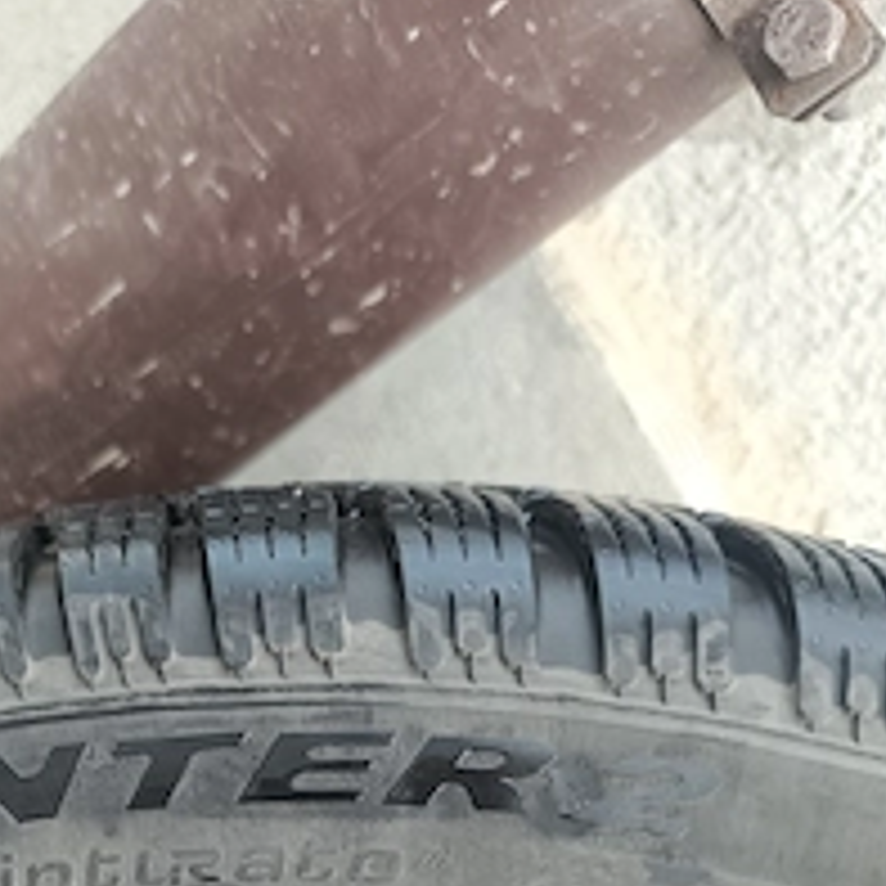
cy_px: 855
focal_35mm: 43
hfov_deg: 38.2
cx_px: 225
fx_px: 1245
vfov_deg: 35.9
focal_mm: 6.14
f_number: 1.65
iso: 258
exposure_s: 1/100
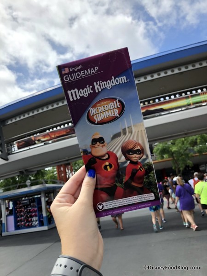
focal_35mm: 28
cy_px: 138
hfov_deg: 49.7
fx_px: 223
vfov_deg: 63.4
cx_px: 104
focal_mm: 3.99
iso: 20
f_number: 1.8
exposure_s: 1/1621
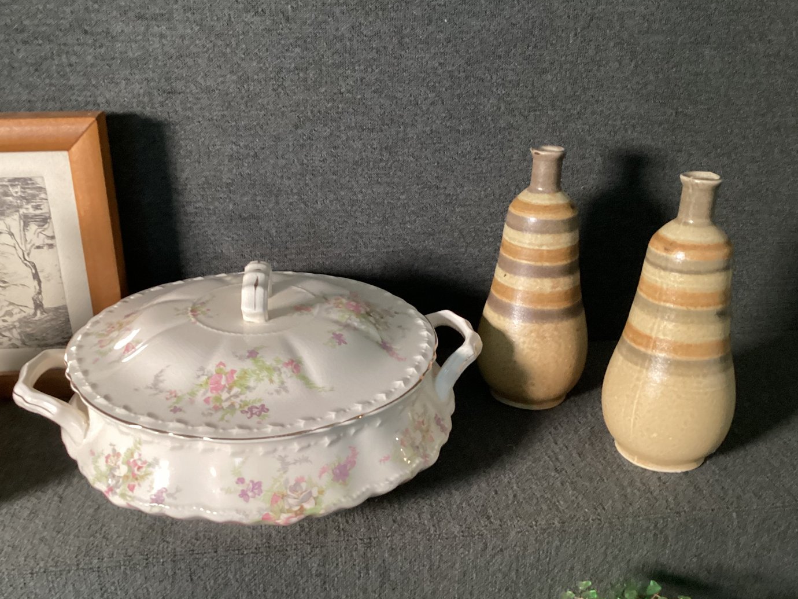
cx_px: 373
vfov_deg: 41.8
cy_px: 304
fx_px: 784
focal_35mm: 34
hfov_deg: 53.9
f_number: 2.4
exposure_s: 1/60
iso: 320
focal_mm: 3.3
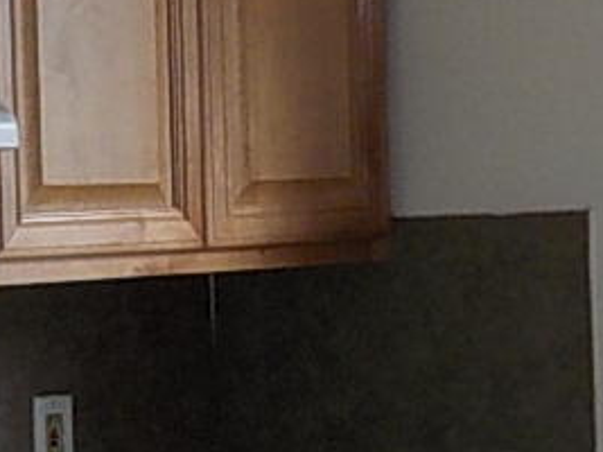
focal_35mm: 180
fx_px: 3134
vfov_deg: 8.2
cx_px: 84
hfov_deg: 10.9
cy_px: 529
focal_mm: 4.1
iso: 125
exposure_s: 1/60
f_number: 3.3
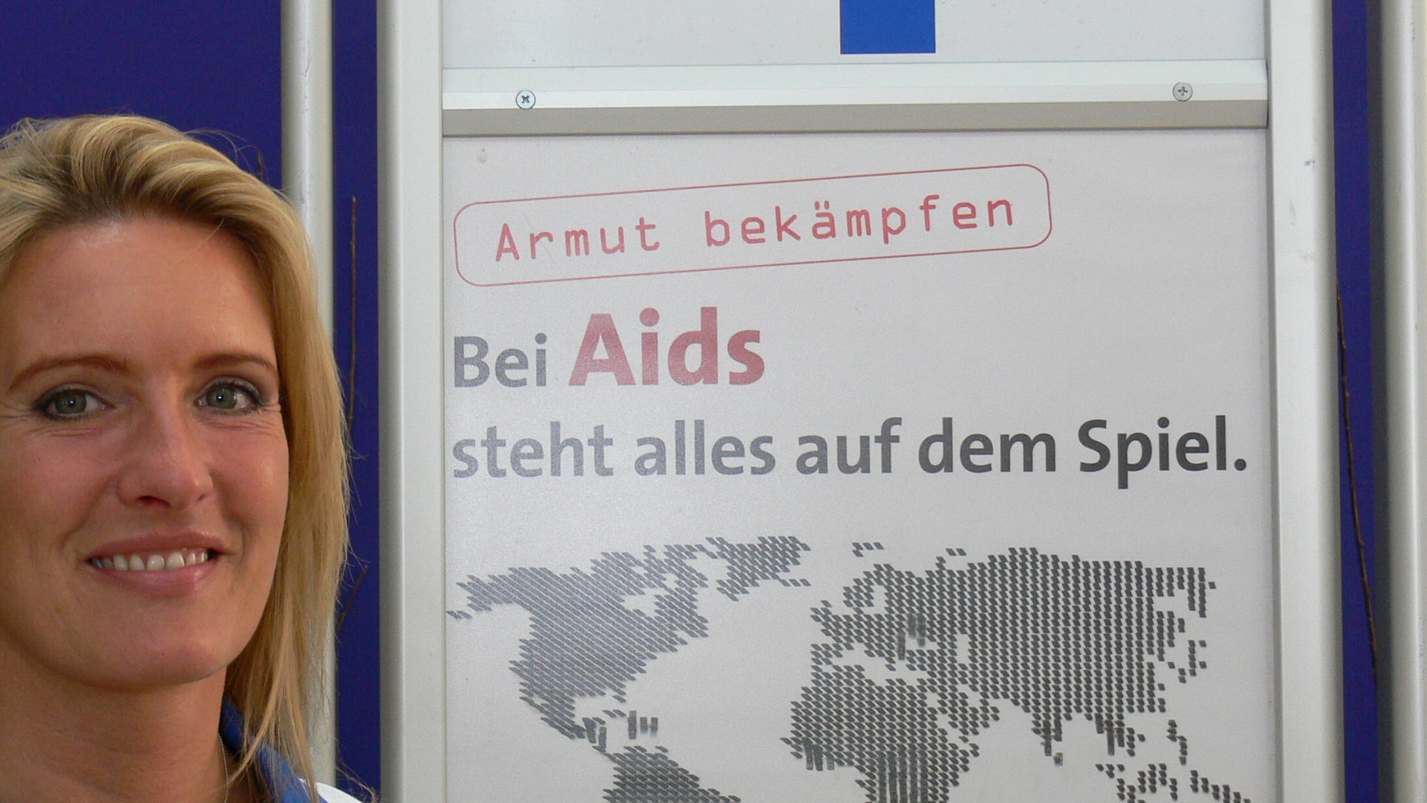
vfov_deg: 13.0
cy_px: 568
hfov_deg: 22.7
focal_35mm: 93
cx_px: 382
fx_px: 3519
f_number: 4
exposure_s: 1/30
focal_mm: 12.1
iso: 100
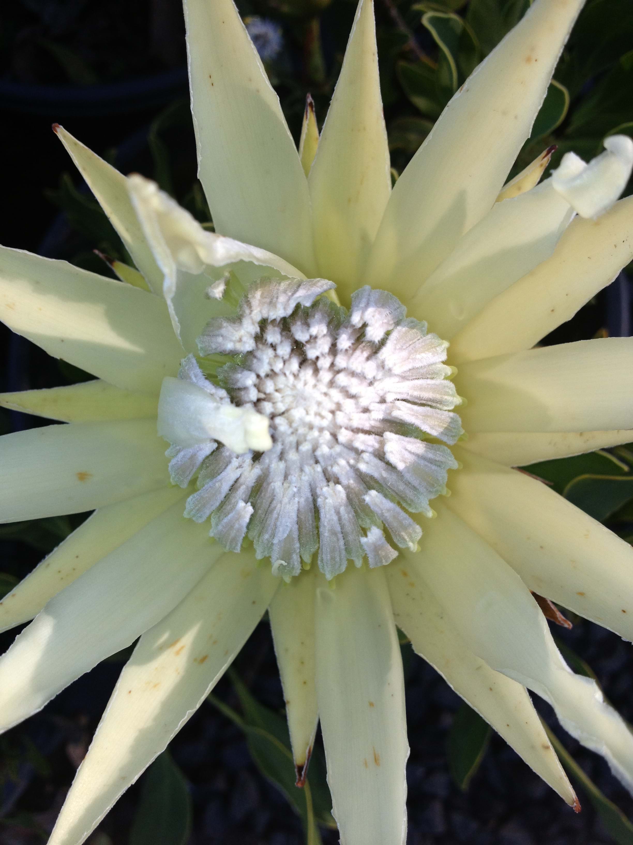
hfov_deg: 40.7
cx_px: 316
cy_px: 422
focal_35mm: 35
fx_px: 853
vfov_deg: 52.6
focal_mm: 4.28
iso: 50
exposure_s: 1/411
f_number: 2.4
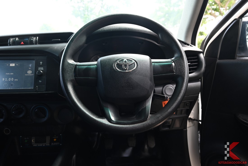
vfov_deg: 53.1
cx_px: 124
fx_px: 165
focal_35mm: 24
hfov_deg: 73.8
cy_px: 83
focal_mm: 24
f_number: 6.3
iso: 800
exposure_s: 1/60
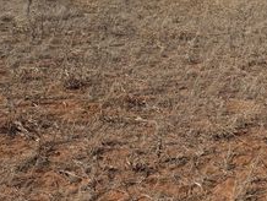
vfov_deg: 24.6
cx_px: 200
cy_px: -28
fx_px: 425
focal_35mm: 55
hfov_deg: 34.2
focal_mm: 6.76
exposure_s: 1/7353
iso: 80
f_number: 1.78
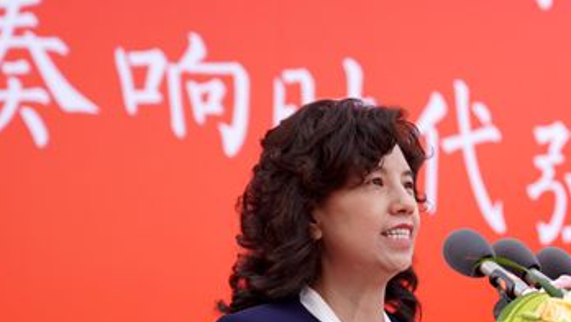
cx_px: 584
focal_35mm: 178
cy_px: 346
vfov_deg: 6.8
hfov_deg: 11.9
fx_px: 2696
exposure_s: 1/250
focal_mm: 74
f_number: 4
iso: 100
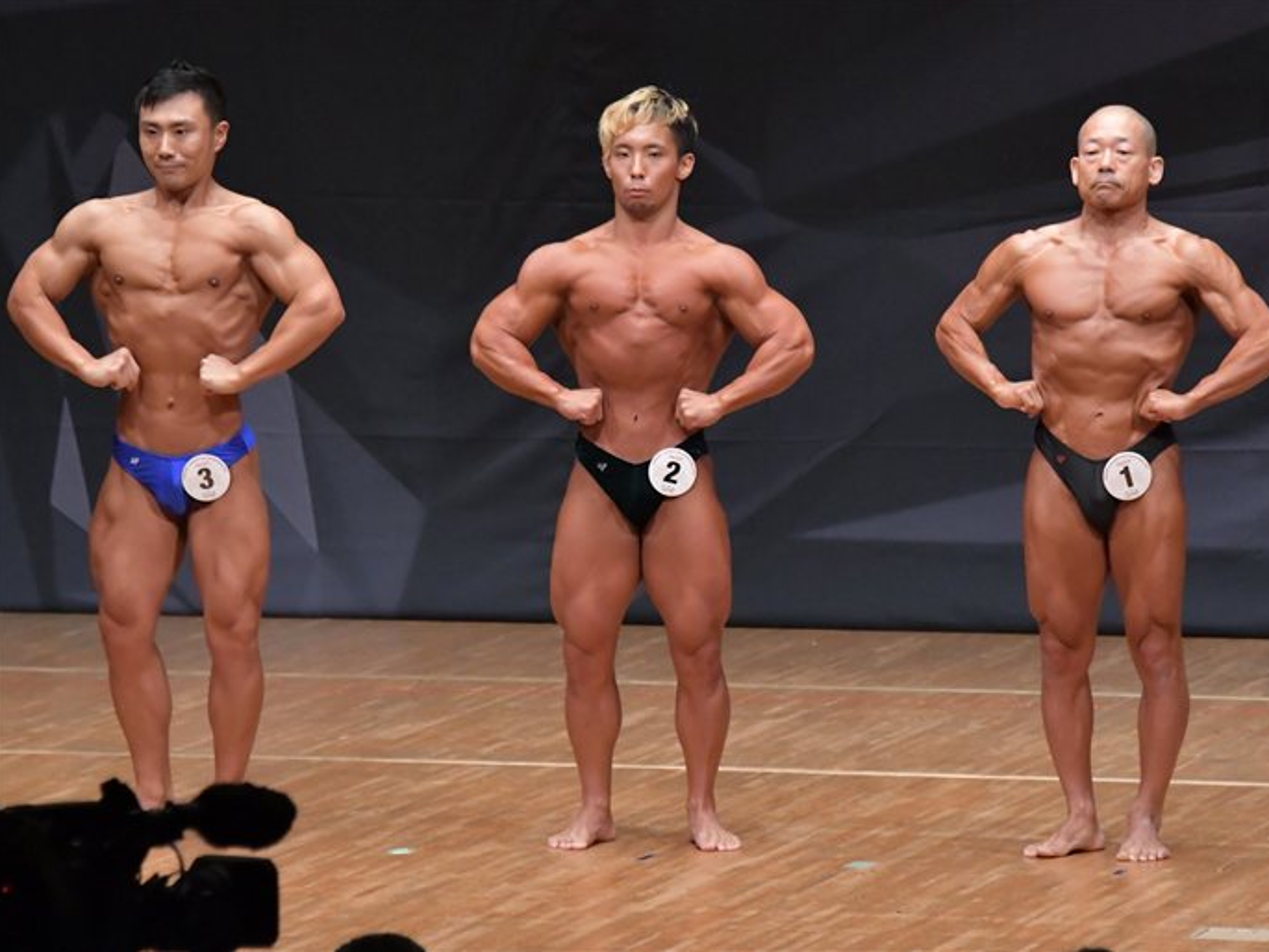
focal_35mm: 310
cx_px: 710
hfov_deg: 6.4
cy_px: 476
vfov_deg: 4.8
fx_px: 11366
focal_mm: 190
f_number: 5.6
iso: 6400
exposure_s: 1/400
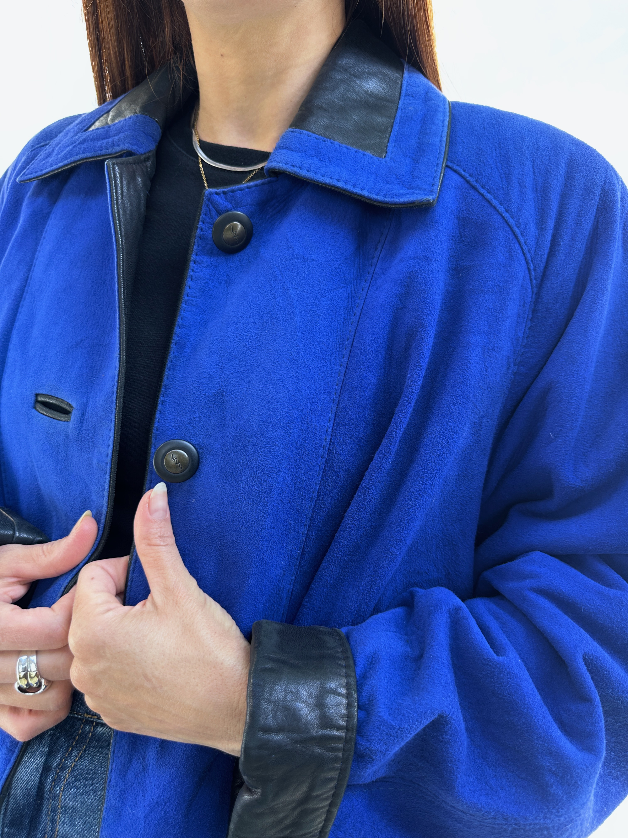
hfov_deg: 56.8
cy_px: 419
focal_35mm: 24
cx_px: 314
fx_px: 581
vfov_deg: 71.6
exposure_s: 1/100
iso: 64
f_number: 1.78
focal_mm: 6.86
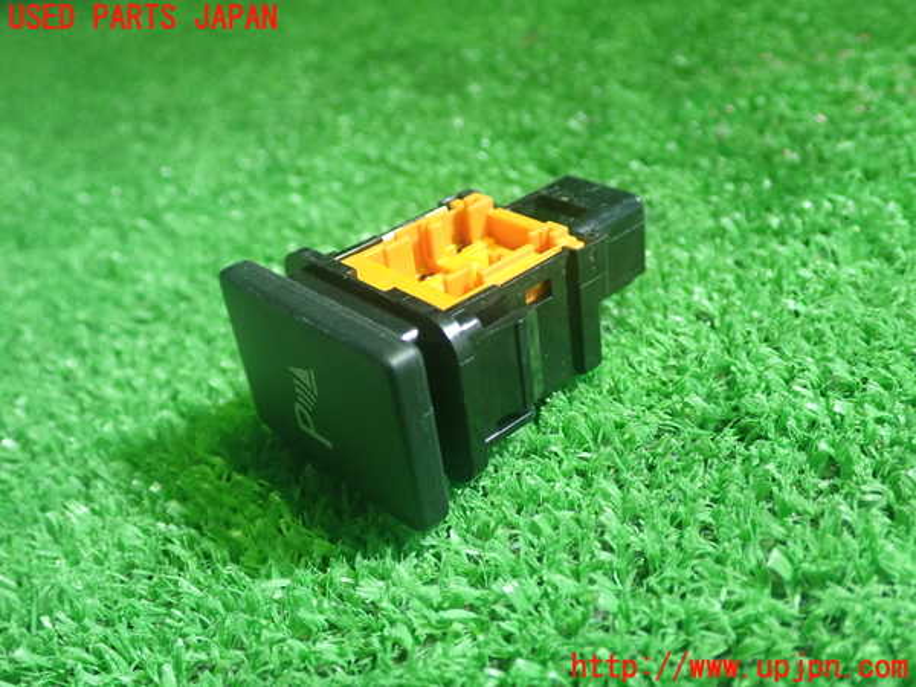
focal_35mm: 38
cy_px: 344
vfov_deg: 37.7
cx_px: 458
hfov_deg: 49.0
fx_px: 1006
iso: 800
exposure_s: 1/40
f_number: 2.7
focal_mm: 6.83
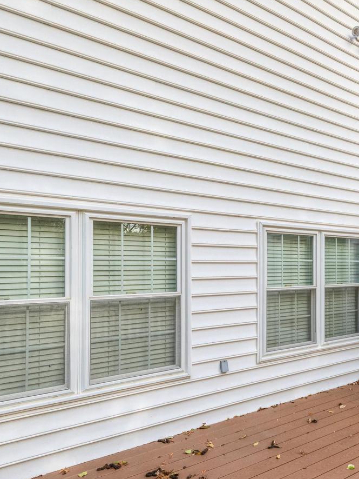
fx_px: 346
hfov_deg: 53.0
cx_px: 260
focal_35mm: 25
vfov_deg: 69.3
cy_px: 254
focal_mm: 16
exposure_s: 1/320
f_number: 8
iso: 400
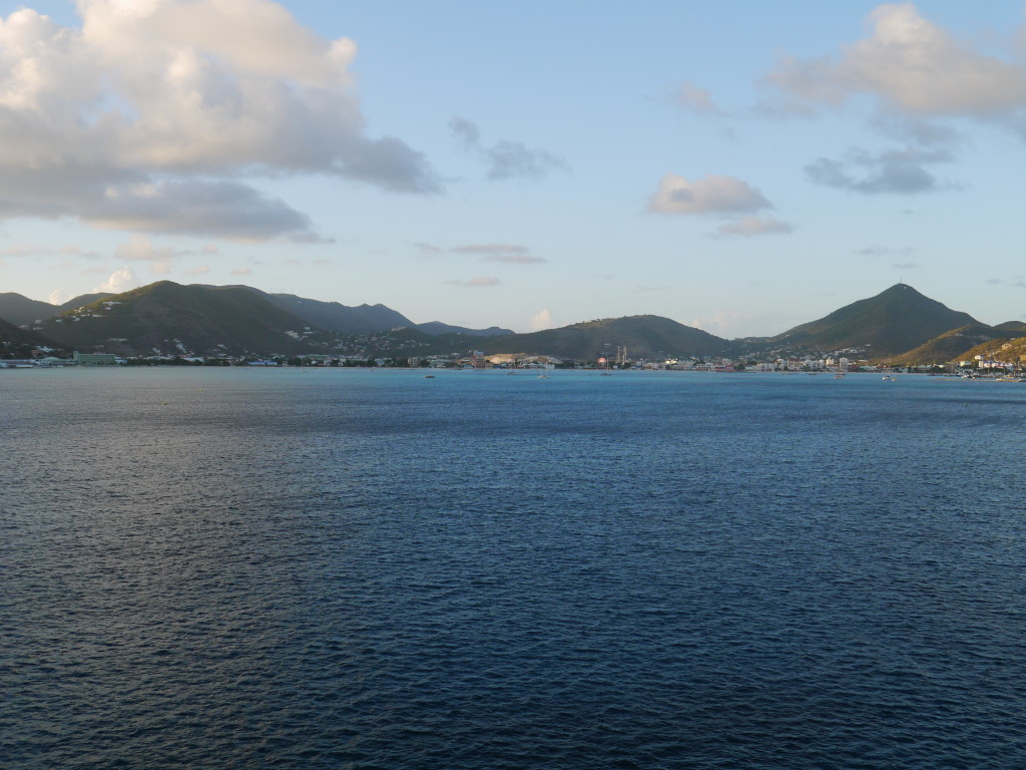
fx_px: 1186
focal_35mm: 40
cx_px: 513
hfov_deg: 46.8
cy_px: 385
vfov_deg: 36.0
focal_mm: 20
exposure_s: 1/200
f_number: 6.3
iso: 160
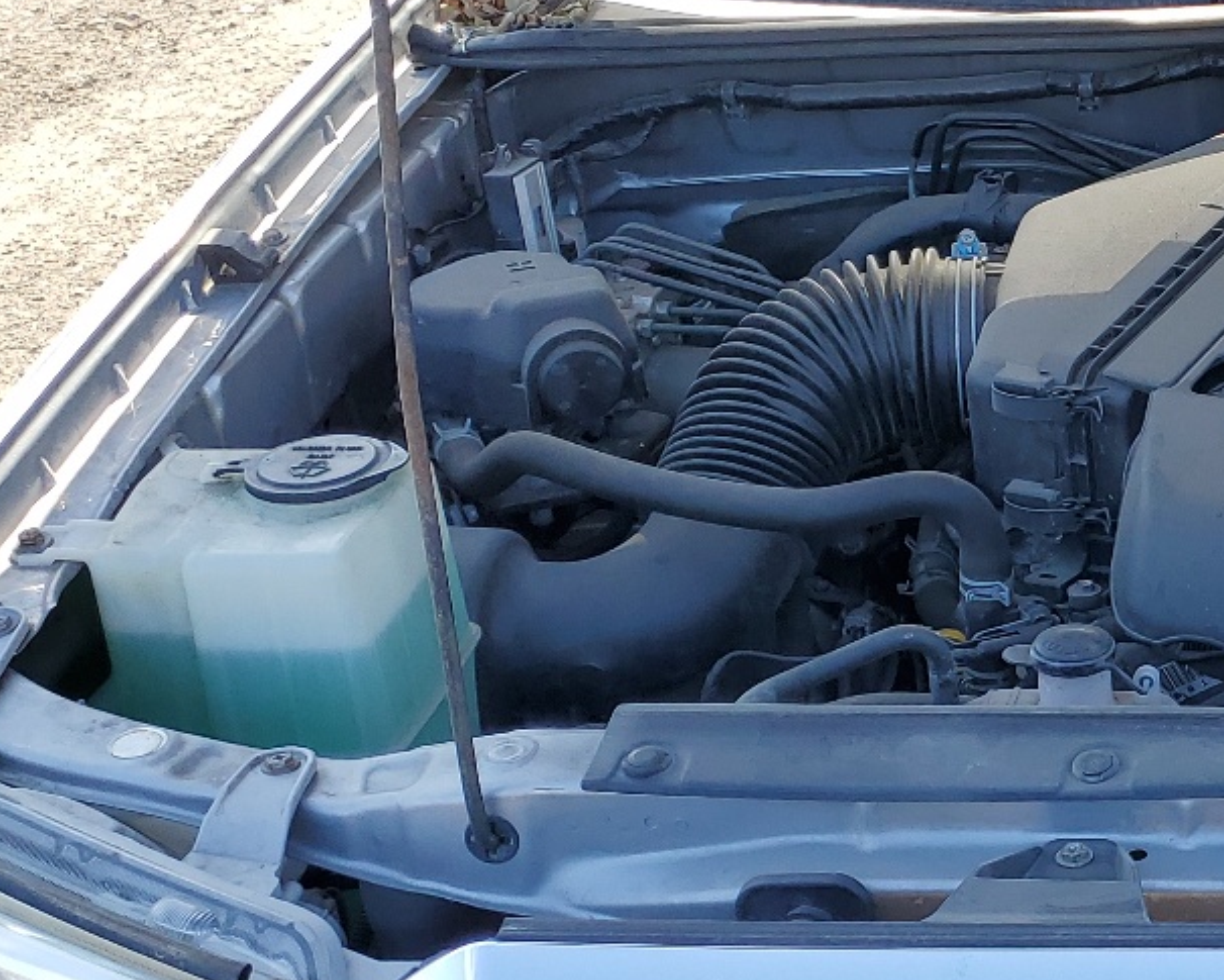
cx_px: 1533
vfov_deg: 22.8
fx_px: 2428
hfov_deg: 25.0
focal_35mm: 67
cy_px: 566
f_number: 1.5
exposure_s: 1/667
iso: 50
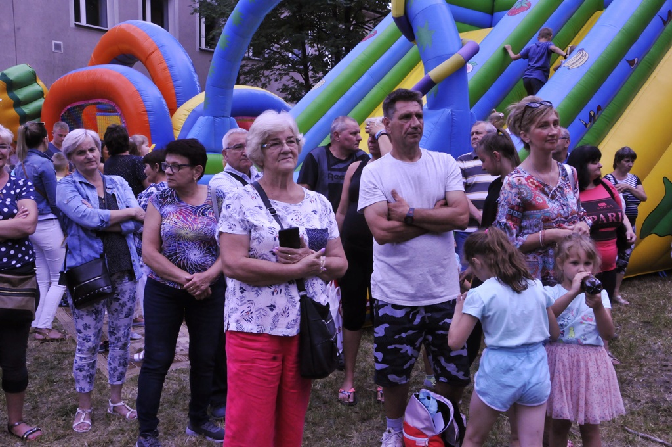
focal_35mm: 36
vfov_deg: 36.8
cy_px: 224
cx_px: 336
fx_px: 671
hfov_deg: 53.2
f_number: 18
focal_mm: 24
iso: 1000
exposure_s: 1/125
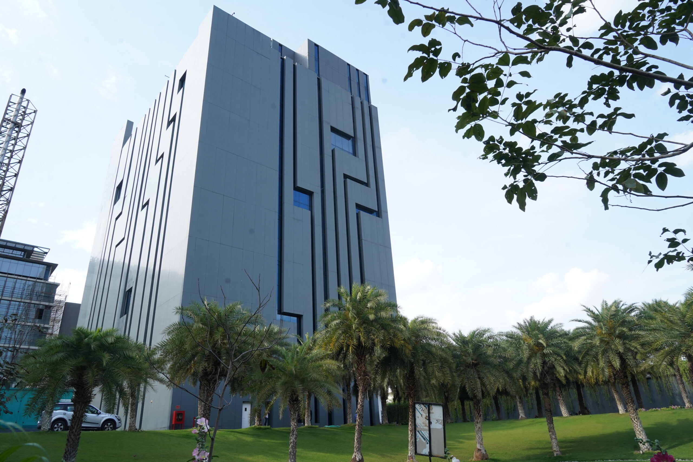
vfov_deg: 53.1
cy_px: 231
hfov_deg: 73.7
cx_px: 346
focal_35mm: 24
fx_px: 462
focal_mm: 24
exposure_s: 1/160
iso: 400
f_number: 11
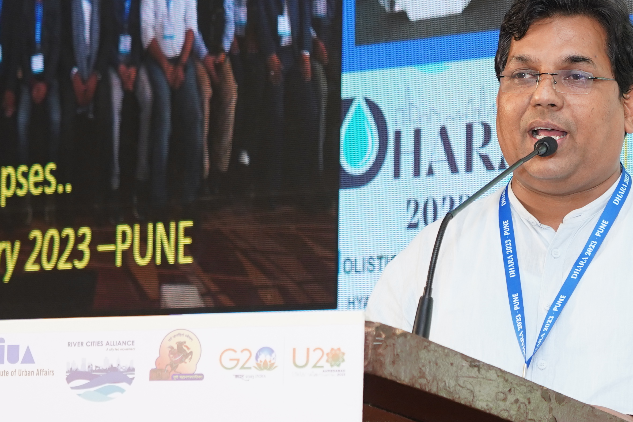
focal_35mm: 203
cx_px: 421
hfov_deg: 10.1
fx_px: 3569
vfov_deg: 6.8
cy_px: 180
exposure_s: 1/125
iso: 640
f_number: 5
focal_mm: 80
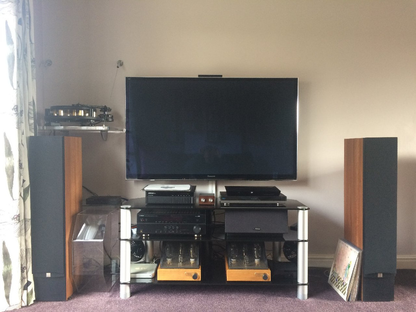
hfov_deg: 61.7
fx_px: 348
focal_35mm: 29
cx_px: 208
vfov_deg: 48.2
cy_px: 156
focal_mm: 4.15
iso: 160
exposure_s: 1/33
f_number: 2.2
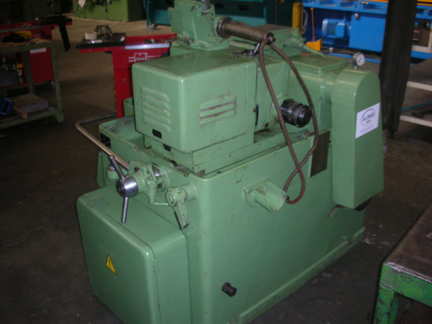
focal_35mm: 35
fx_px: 437
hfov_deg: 52.6
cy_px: 162
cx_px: 216
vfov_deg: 40.7
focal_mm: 5.8
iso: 155
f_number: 3
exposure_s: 1/60.1
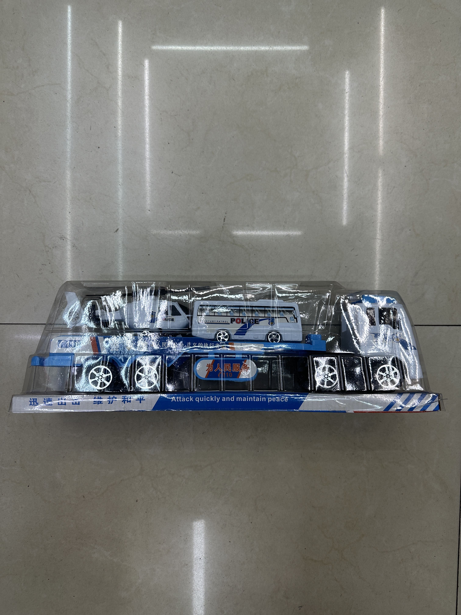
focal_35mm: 24
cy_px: 308
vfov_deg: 71.6
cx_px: 230
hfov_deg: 56.8
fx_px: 426
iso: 100
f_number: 1.78
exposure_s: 1/100
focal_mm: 6.86
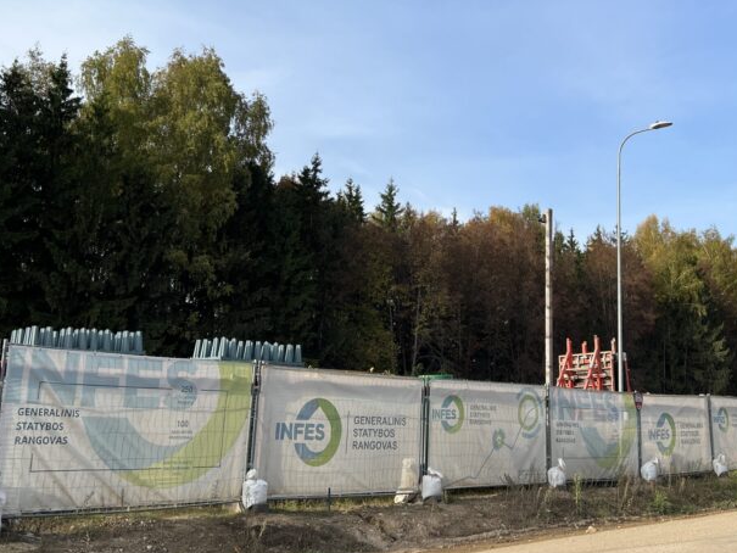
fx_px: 937
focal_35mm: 44
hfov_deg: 42.6
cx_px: 460
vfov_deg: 32.7
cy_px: 194
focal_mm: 5.7
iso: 50
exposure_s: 1/2762
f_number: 1.5
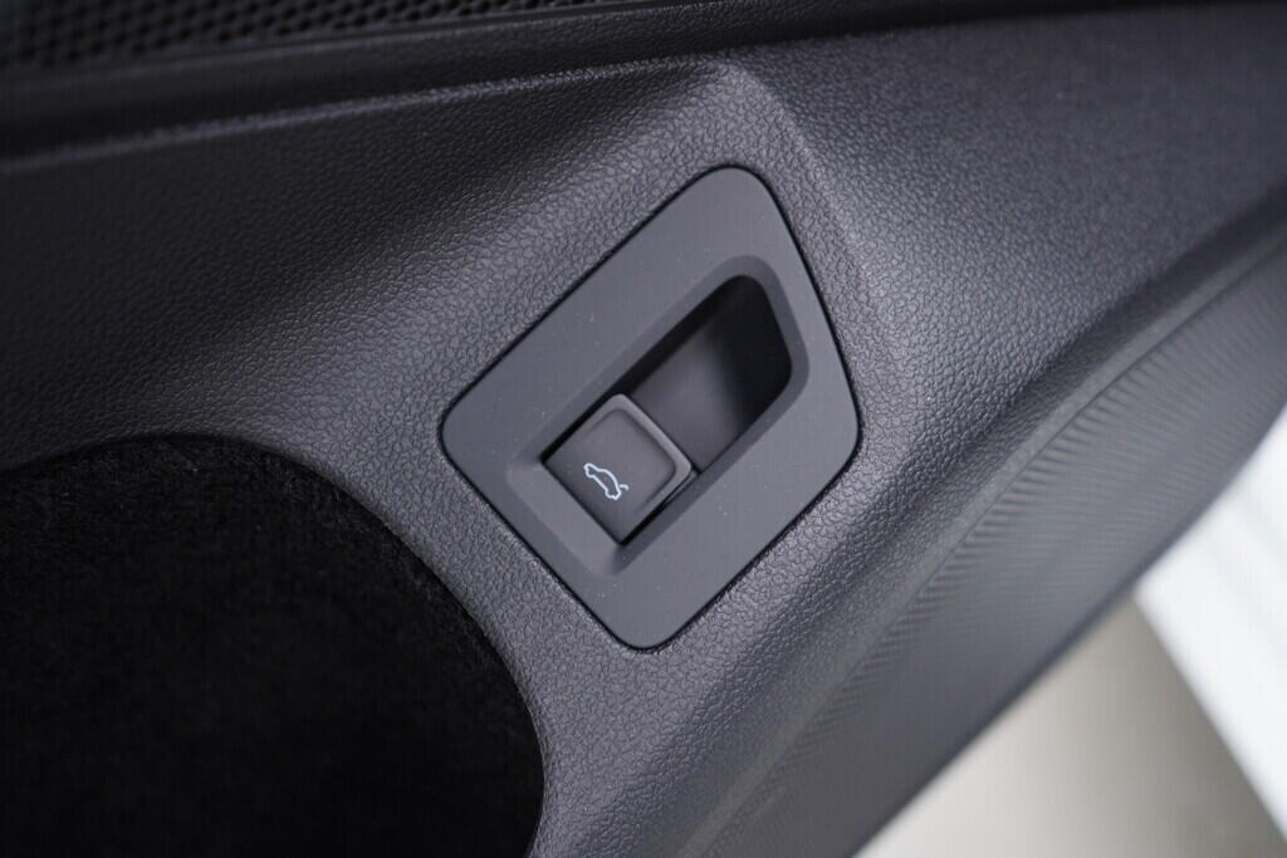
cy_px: 429
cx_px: 644
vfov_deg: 36.9
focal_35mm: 36
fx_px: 1287
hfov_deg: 53.1
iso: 200
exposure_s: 1/40
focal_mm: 24
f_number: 2.8
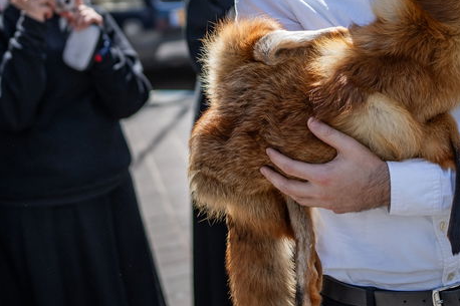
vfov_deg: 12.8
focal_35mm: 107
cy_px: 85
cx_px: 300
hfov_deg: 19.1
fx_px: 1367
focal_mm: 35
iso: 200
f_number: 2
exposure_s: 1/4000
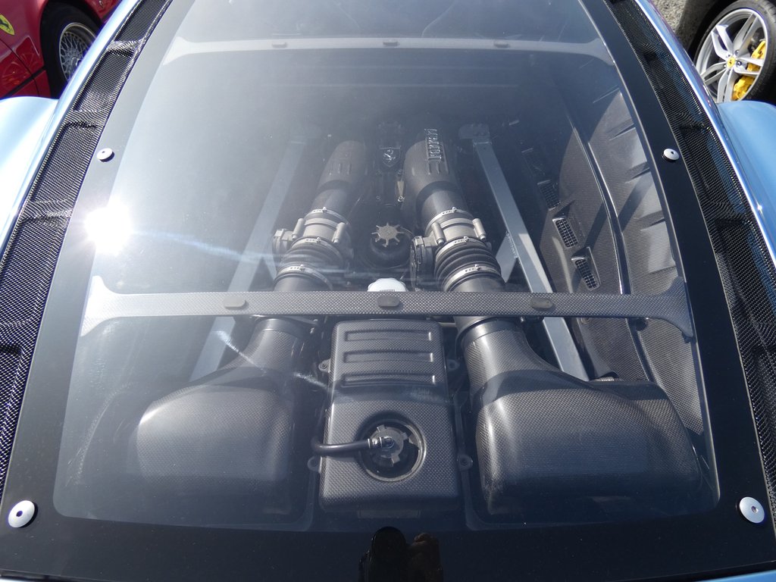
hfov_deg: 81.7
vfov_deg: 66.0
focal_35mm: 20
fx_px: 448
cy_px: 291
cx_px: 388
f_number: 2.8
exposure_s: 1/1000
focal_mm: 3.6
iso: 80
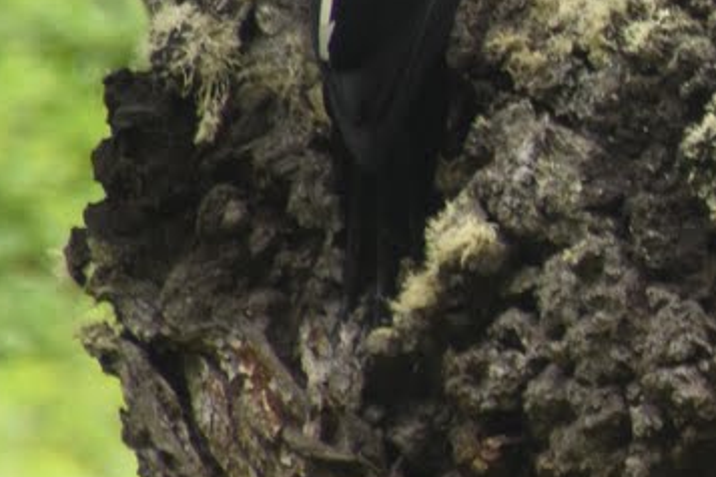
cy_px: -33
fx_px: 40093
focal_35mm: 2016
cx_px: 1324
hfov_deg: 1.0
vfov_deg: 0.7
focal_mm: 300
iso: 1000
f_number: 9
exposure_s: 1/40
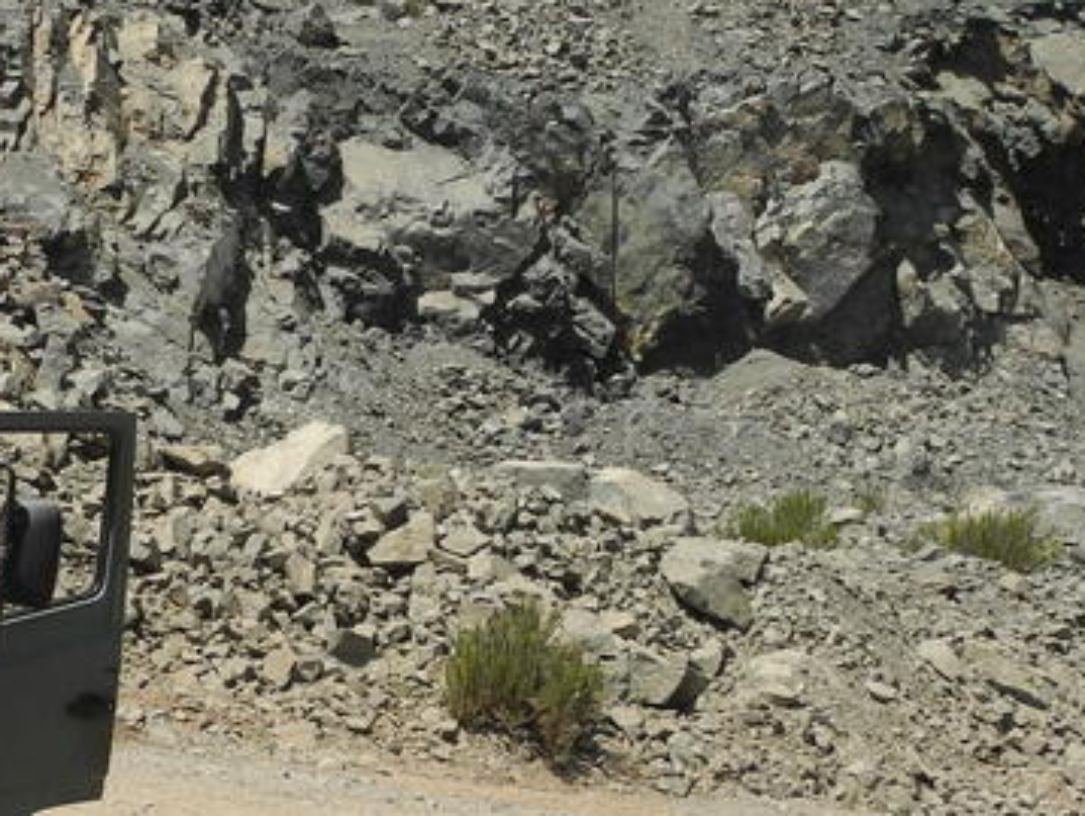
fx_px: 2509
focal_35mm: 80
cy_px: 488
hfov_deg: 22.4
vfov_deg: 18.4
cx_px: -230
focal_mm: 6
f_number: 4
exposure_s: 1/1000
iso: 100
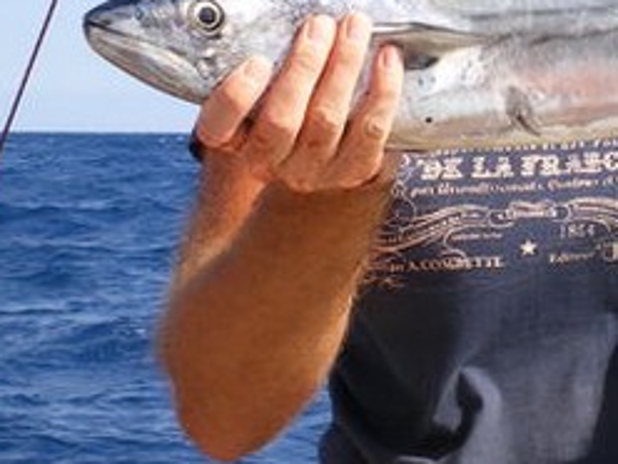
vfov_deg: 12.0
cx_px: 556
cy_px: 5
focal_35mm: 122
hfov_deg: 16.0
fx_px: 2178
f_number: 5.2
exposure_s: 1/250
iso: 50
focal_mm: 8.4
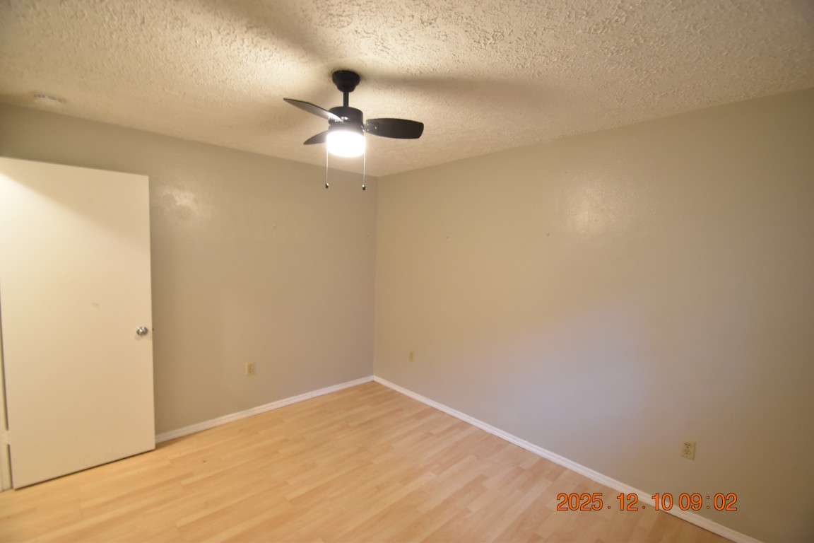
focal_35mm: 15
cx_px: 407
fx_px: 339
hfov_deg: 100.4
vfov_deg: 77.3
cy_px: 272
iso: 800
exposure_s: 1/10
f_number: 3.5
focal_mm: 10
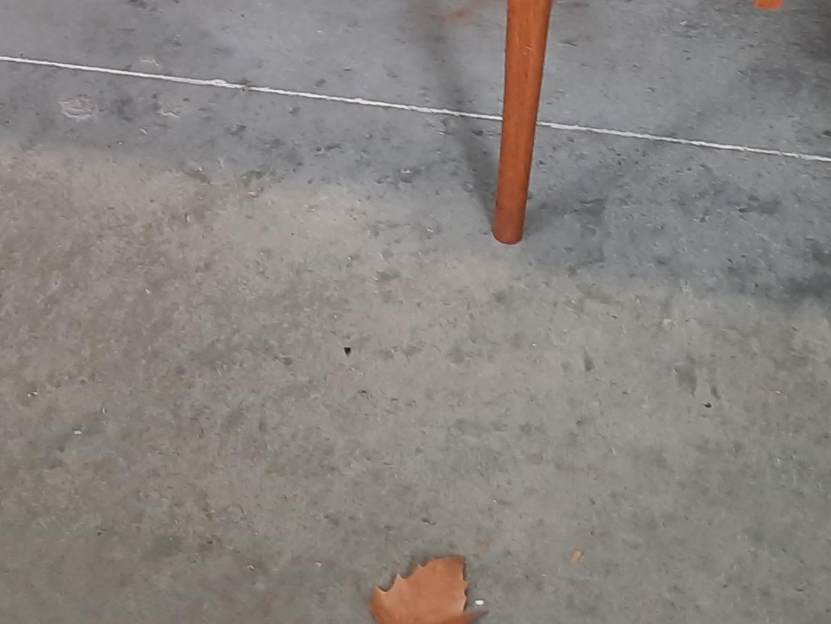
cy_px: -227
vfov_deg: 16.4
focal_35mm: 84
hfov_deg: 22.8
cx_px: 108
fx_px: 2017
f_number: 2
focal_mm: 4.6
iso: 125
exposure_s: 1/50
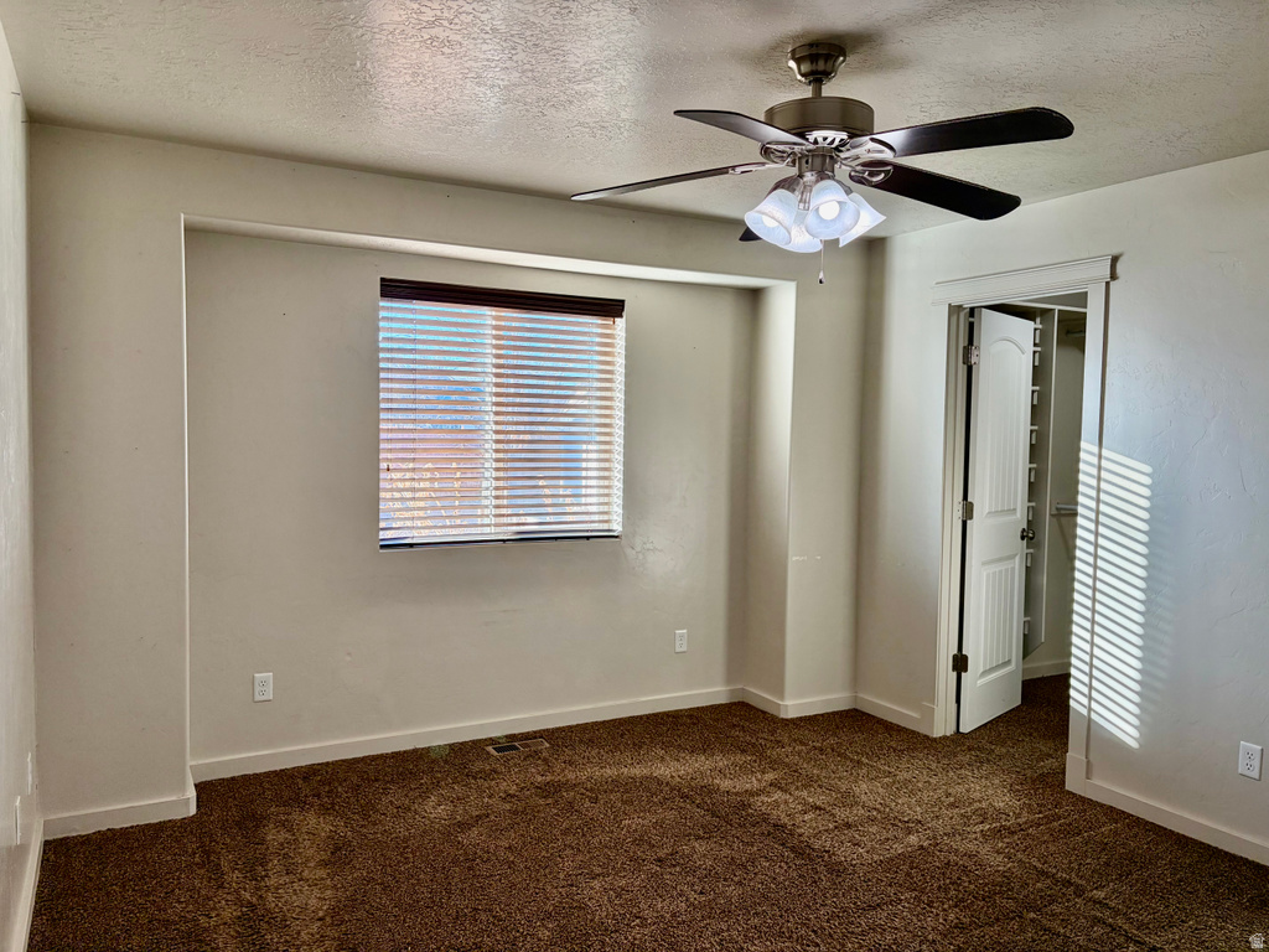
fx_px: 953
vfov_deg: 53.1
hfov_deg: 67.3
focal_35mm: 26
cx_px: 634
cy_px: 476
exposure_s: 1/179
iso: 125
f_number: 1.6
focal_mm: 5.96
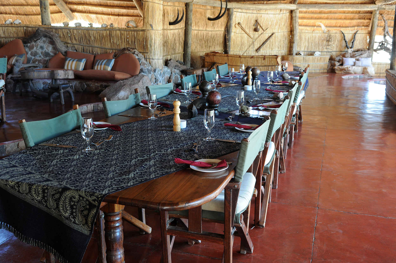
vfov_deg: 34.1
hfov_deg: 49.6
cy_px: 132
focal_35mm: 39
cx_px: 198
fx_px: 428
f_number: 5.6
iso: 250
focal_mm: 26
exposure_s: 1/10
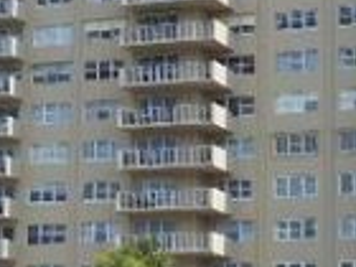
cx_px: 181
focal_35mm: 157
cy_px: 118
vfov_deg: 9.5
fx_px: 1615
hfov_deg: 12.6
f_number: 4.7
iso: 80
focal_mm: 7.9
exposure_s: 1/400
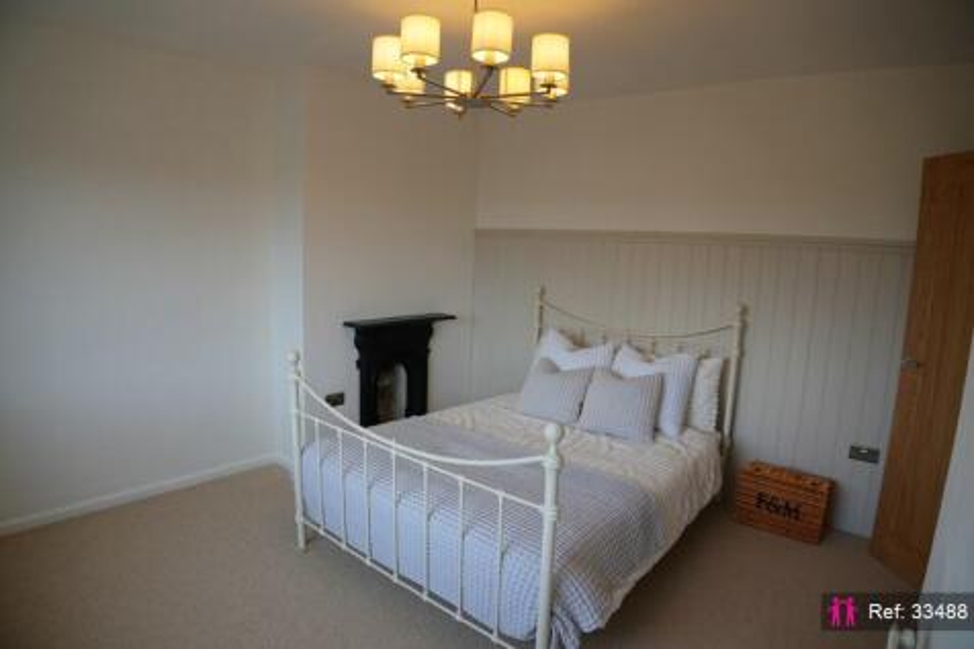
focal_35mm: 24
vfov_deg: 53.1
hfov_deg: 73.8
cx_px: 487
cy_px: 324
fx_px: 649
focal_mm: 16
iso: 160
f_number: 5.6
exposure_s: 1/30
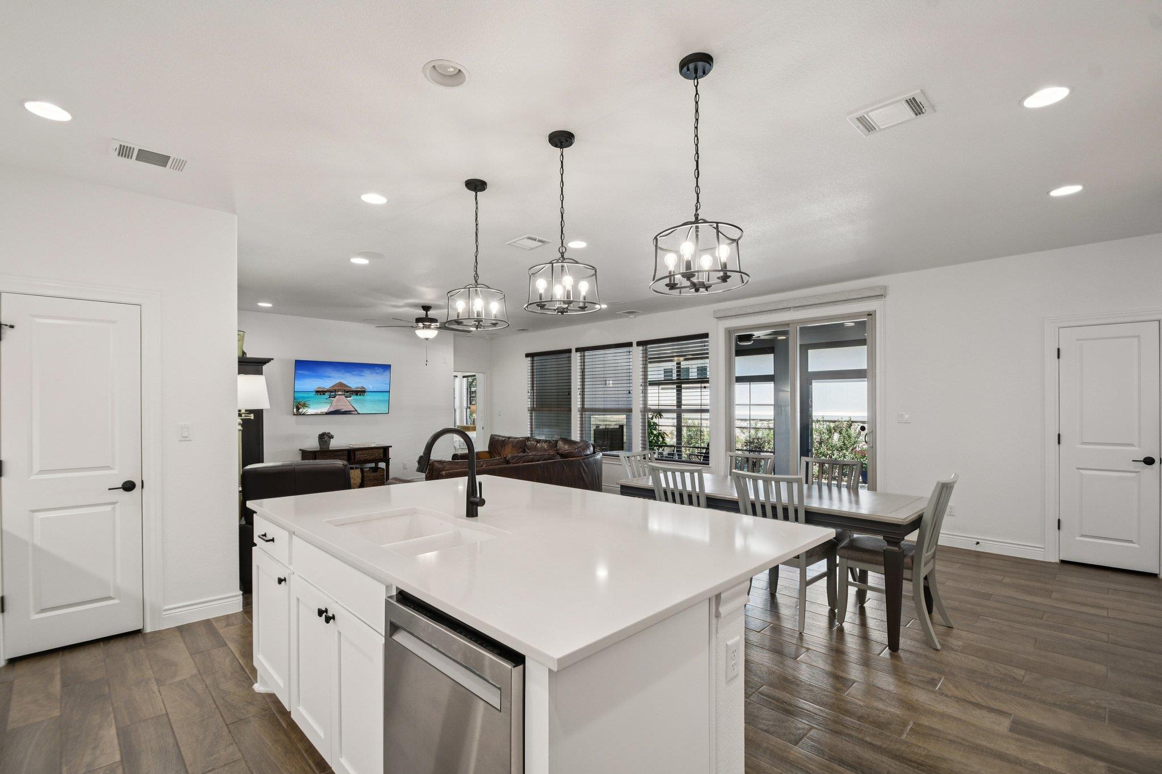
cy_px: 387
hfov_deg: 100.4
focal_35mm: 15
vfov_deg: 77.3
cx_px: 581
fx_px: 484
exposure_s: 1/20
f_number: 8
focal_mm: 10
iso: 400
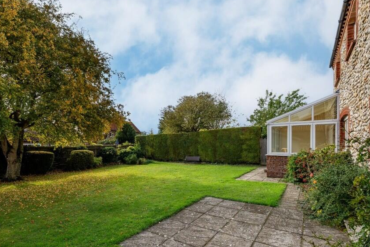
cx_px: 183
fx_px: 175
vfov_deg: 70.0
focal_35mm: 17
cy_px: 143
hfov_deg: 93.3
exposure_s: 1/250
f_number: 6.3
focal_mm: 14
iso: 64
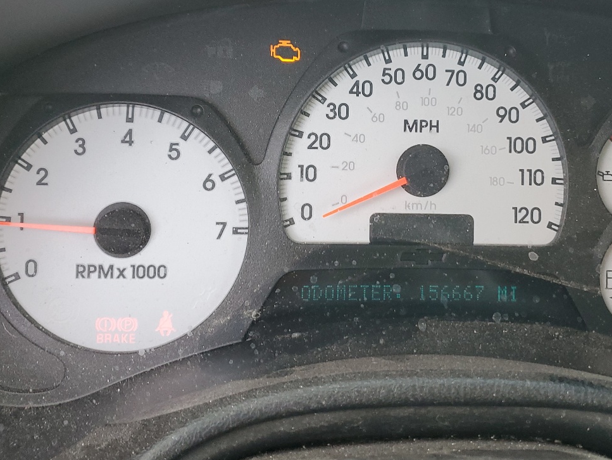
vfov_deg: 33.3
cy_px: 153
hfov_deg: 43.5
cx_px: 382
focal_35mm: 43
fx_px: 761
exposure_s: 1/120
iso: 90
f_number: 1.5
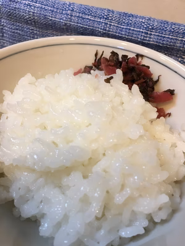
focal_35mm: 29
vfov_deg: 61.7
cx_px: 92
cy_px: 123
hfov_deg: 48.2
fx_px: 207
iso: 64
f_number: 2.2
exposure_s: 1/30
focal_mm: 4.15
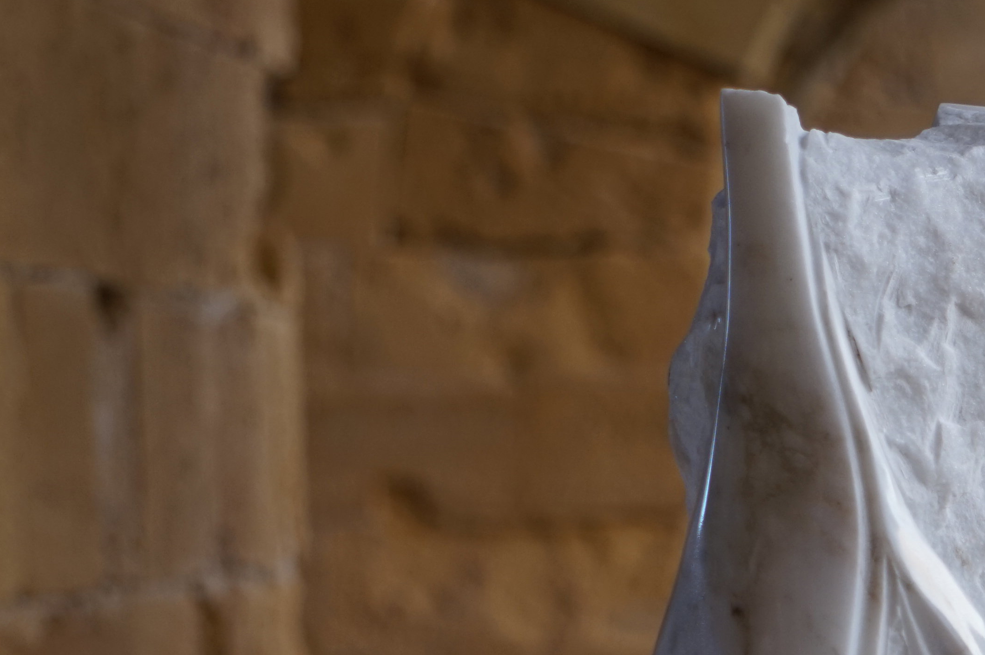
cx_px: 961
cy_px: 751
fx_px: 5805
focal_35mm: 212
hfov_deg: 9.6
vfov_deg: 6.4
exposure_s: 1/160
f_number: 4.5
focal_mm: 55
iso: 160
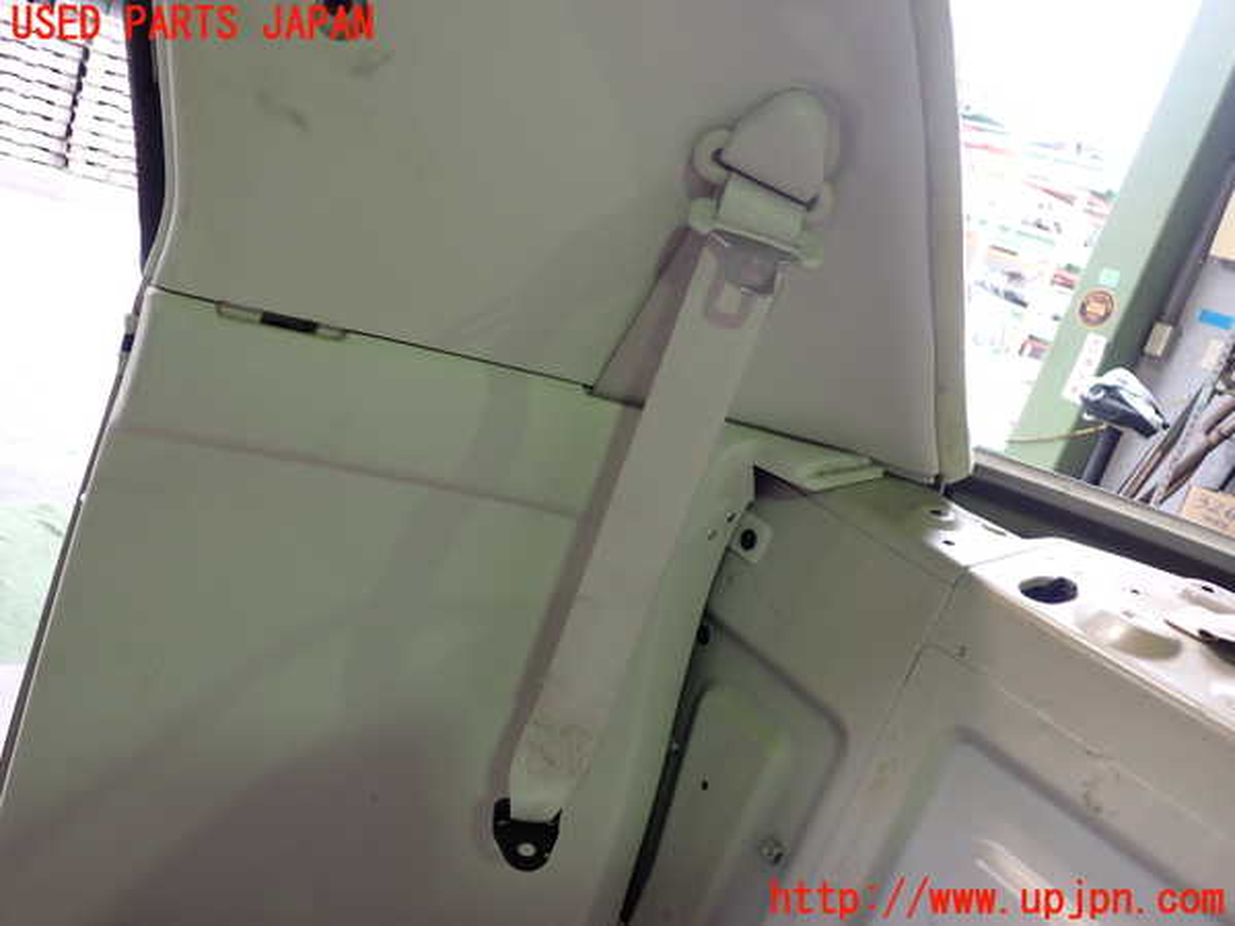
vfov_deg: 46.8
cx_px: 618
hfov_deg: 60.0
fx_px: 1070
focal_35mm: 30
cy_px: 463
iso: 200
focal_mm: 5.4
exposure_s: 1/50
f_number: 2.3
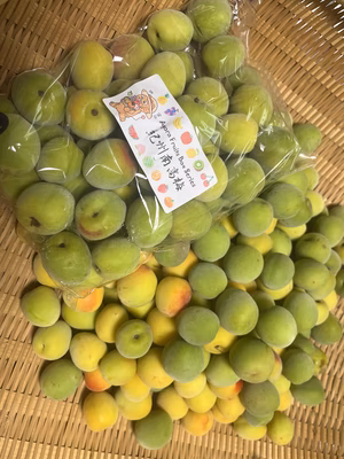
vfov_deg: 67.3
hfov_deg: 53.1
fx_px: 345
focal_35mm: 26
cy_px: 230
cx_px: 172
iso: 100
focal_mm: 5.1
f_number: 1.6
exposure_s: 1/122
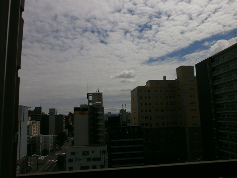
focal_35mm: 27
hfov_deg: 65.3
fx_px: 185
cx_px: 118
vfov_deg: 51.4
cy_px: 89
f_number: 10
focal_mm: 4.8
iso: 100
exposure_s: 1/800
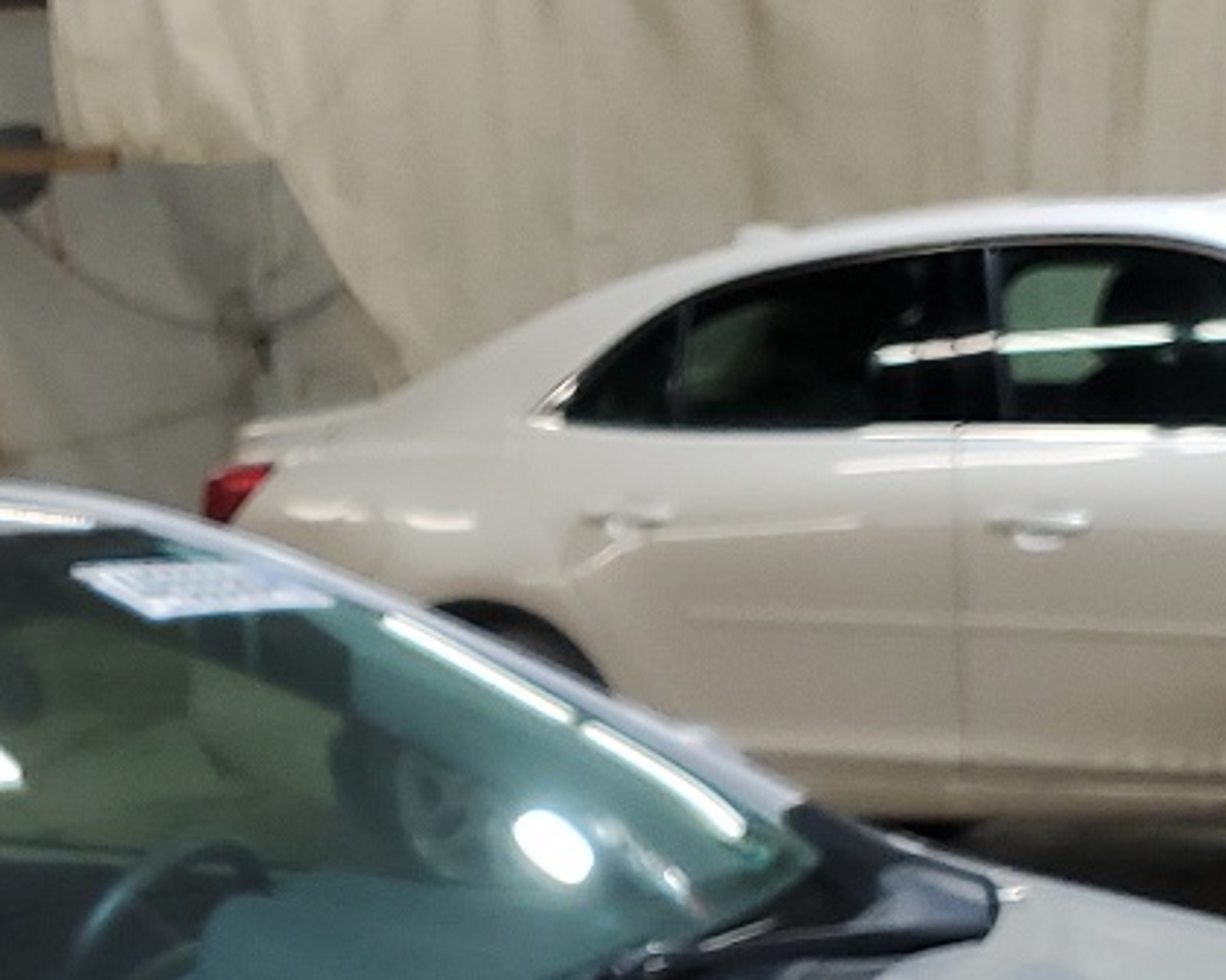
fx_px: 3519
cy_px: 1588
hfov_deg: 19.3
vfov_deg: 14.5
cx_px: 85
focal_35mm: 97
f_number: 1.5
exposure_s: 1/60.2
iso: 73
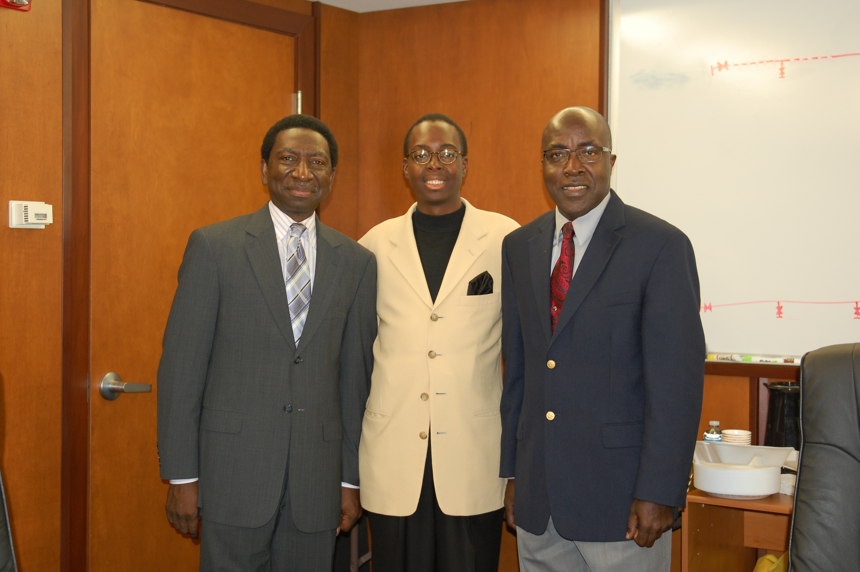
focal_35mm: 57
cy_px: 286
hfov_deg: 35.1
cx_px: 430
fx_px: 1360
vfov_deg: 23.7
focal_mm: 38
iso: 400
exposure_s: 1/60
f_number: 2.8
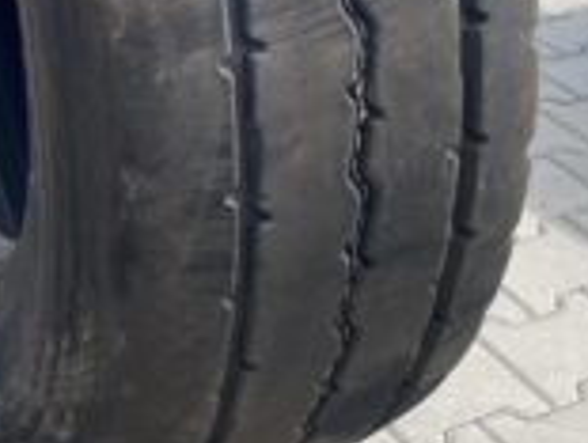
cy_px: -47
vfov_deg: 19.6
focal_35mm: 72
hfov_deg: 26.6
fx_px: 1226
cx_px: 152
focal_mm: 4.25
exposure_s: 1/1377
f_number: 1.8
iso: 32
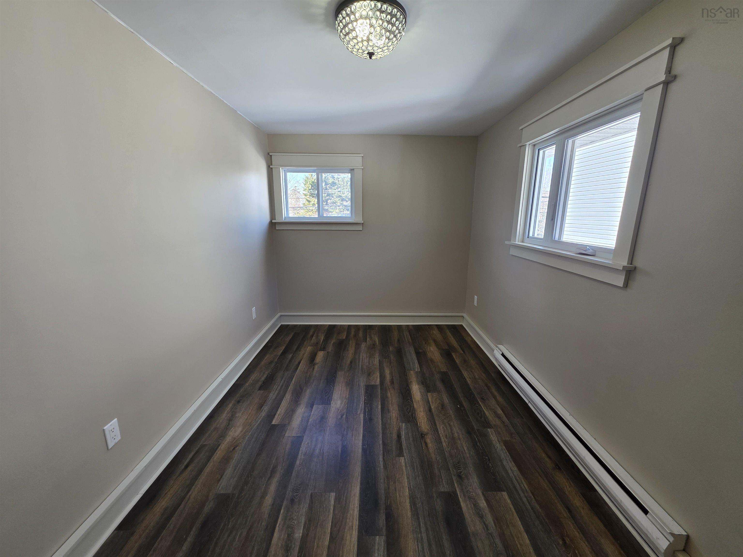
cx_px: 372
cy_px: 278
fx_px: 279
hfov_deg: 106.2
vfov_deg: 89.9
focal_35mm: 13
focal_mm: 2.2
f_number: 1.9
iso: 100
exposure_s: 1/120
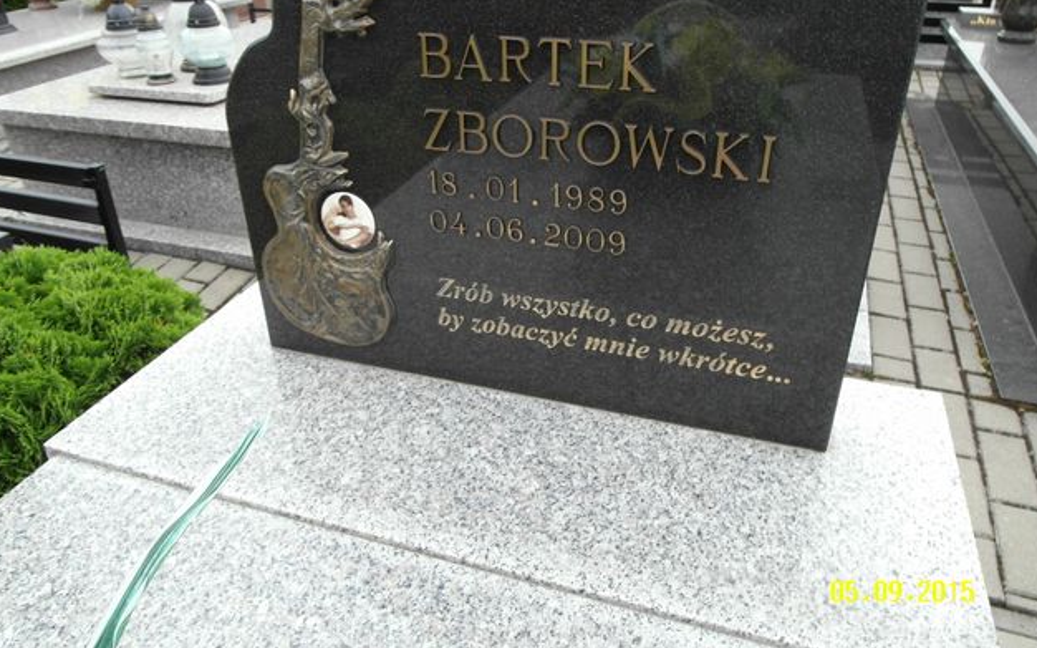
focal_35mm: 26
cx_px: 518
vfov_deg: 47.4
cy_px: 278
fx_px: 735
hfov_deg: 70.4
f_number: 3.4
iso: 100
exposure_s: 1/90
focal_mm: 5.2
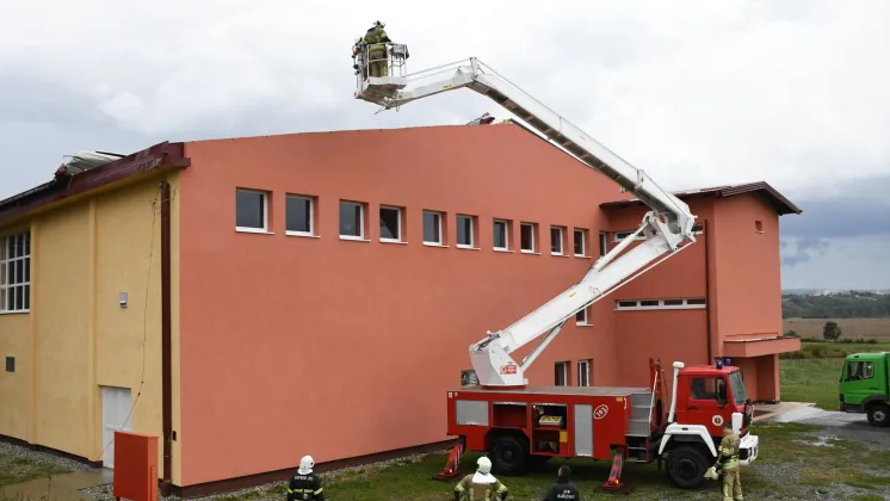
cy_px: 274
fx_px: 755
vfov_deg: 36.7
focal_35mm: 32
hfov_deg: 61.0
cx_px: 440
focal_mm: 20
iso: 1600
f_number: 5.6
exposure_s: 1/640
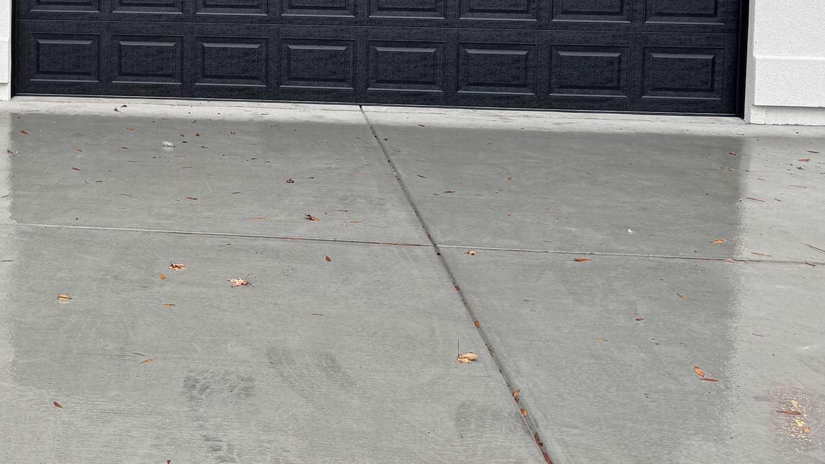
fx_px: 1159
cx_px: 99
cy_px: -28
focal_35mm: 53
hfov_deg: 36.9
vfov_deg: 21.6
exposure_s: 1/123
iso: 50
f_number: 1.78
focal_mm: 6.76
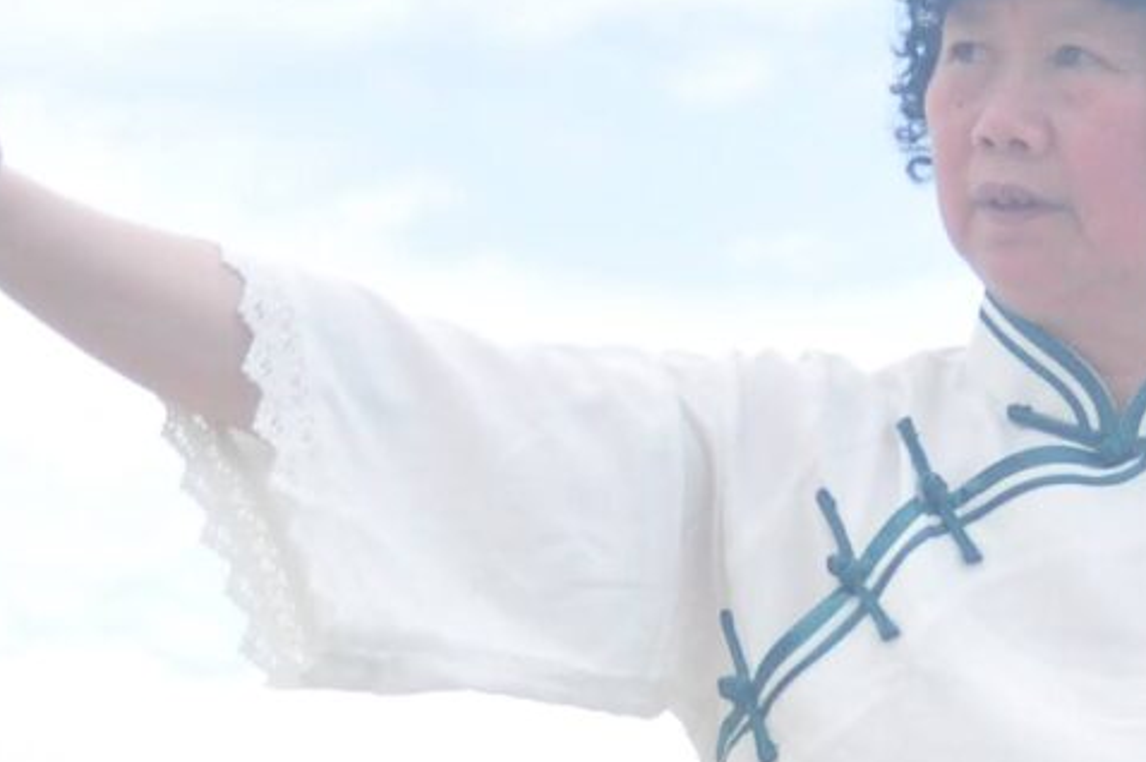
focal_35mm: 273
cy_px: 592
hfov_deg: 7.5
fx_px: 8684
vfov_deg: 5.0
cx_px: 870
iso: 400
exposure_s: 1/4000
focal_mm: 34
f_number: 2.8
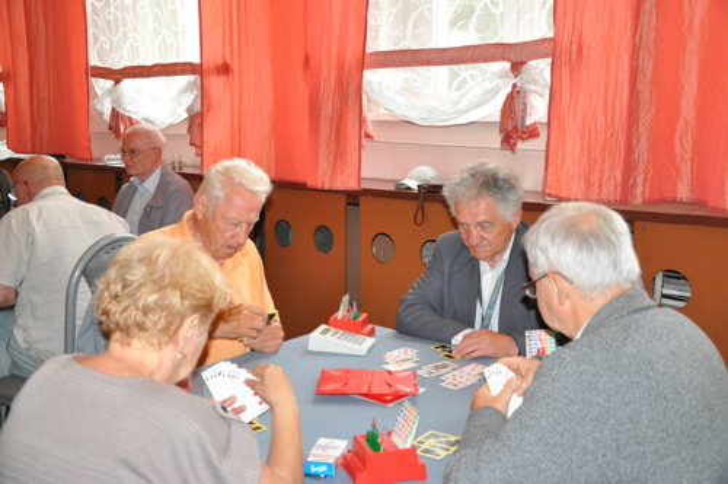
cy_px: 242
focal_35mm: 38
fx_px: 757
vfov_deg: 35.4
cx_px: 364
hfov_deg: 51.3
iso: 800
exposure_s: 1/80
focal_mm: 25
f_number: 4
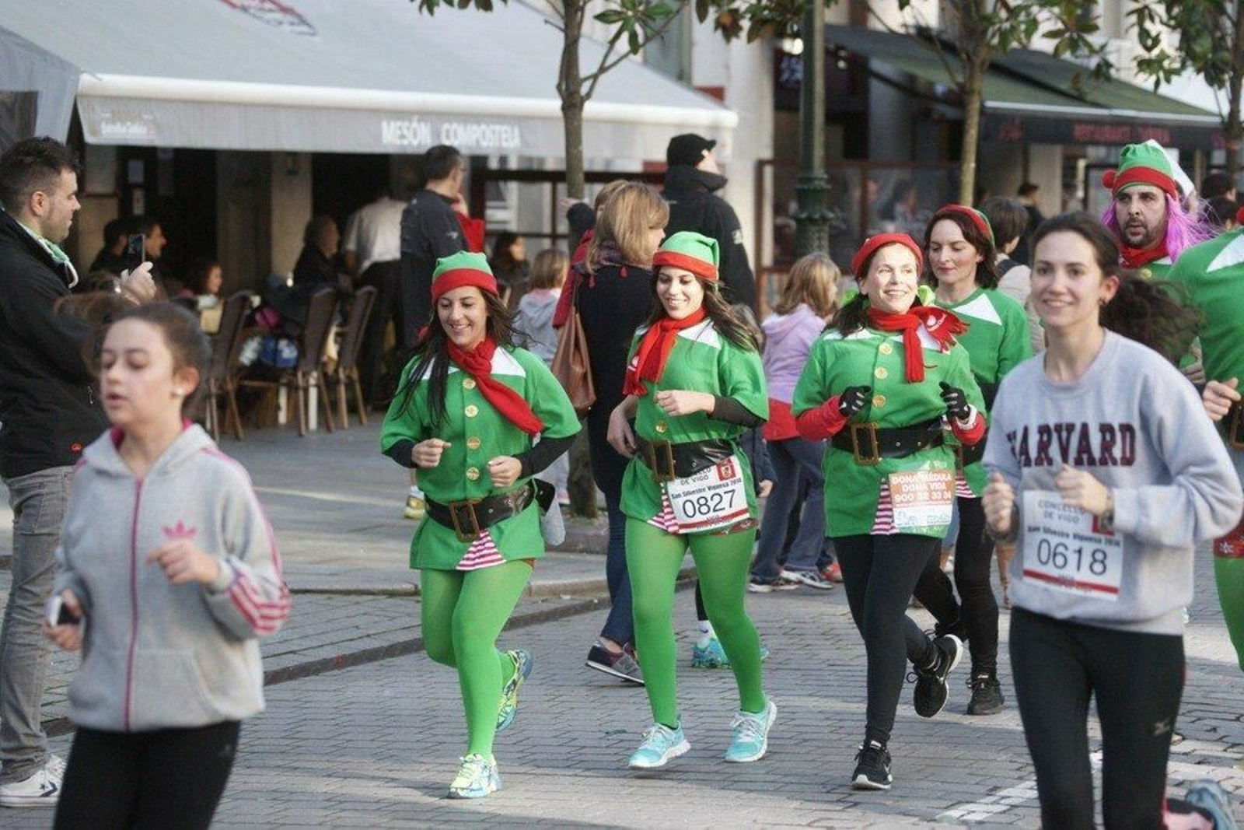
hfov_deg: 15.8
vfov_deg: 10.6
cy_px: 415
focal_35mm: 130
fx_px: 4492
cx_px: 622
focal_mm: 130
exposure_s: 1/500
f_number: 4.5
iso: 1250
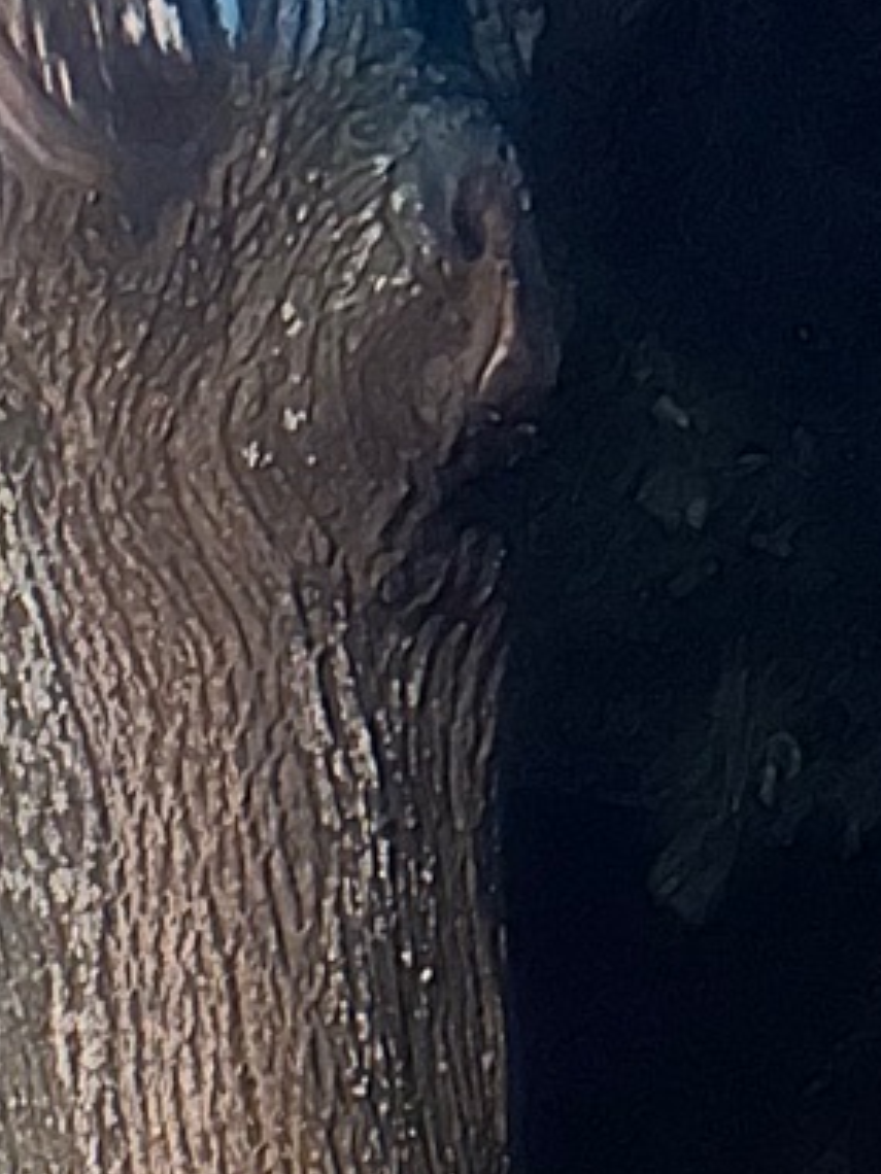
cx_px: -1051
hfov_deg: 9.7
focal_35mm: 140
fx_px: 4751
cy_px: 2450
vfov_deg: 12.3
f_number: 1.5
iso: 1000
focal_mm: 5.7
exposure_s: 1/20
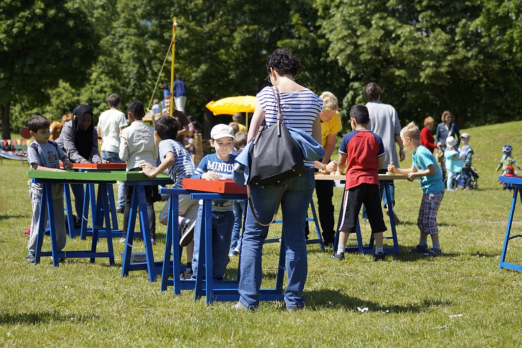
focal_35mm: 105
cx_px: 261
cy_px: 174
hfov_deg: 19.5
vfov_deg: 13.0
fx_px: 1522
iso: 100
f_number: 4.5
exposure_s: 1/500
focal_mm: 70
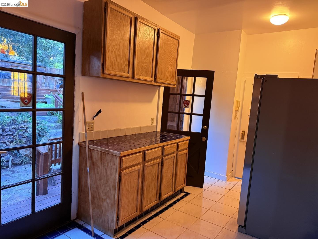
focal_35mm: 24
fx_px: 220
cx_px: 159
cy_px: 120
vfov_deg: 56.8
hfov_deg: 71.6
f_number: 1.78
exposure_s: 1/60
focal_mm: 6.76
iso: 640
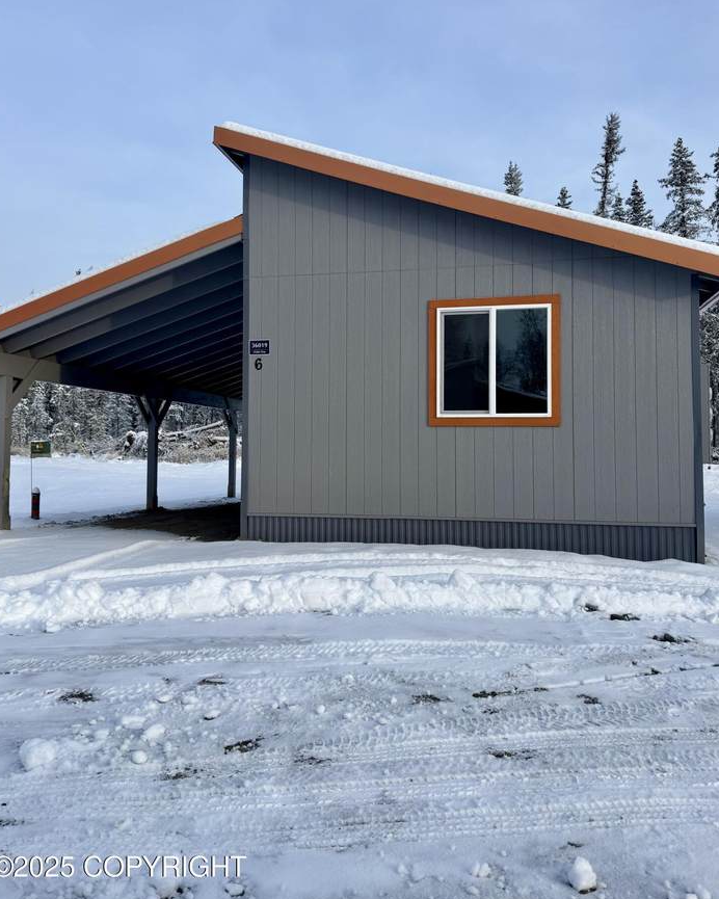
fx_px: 692
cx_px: 364
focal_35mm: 26
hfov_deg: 54.9
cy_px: 414
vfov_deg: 65.9
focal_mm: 6.76
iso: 80
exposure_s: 1/2331
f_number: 1.78
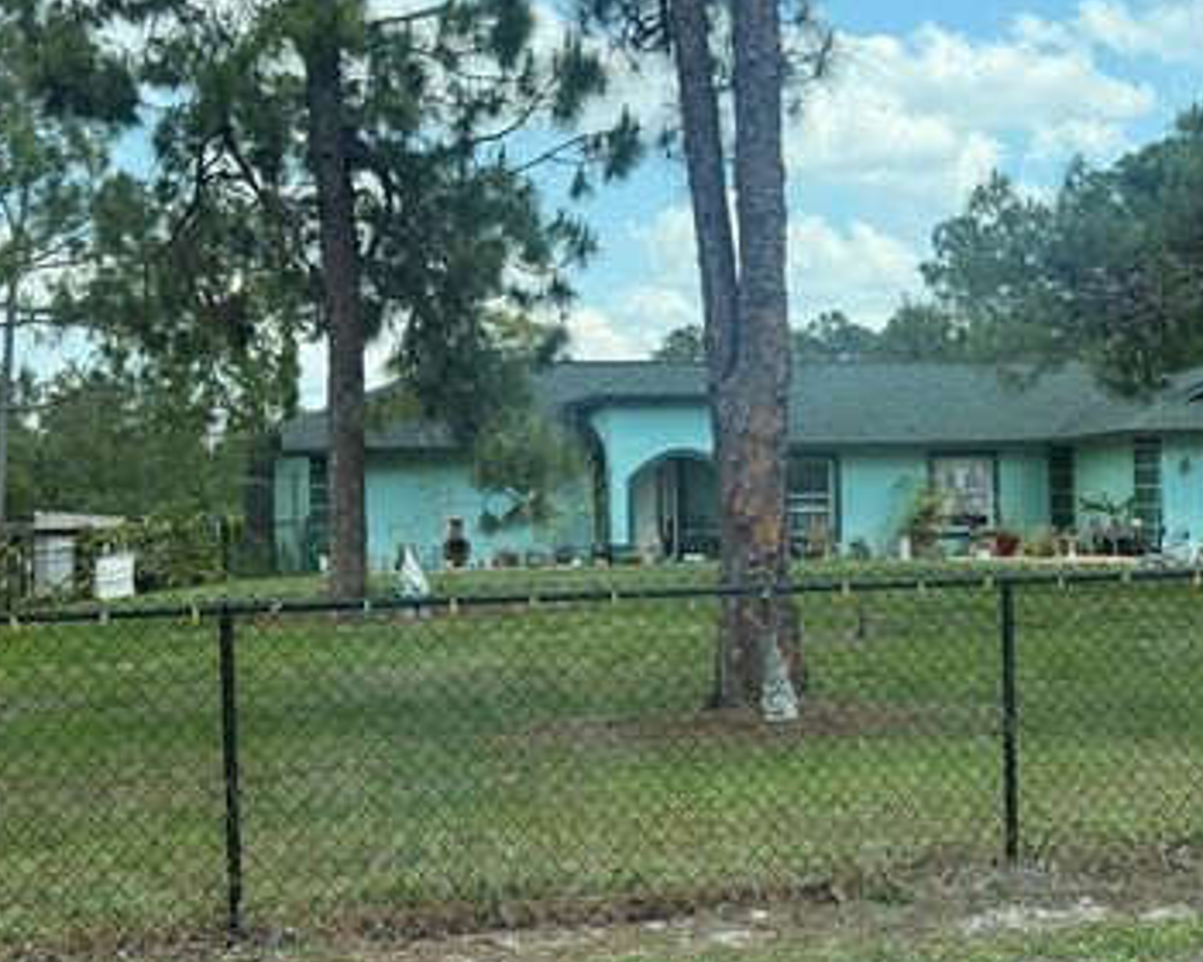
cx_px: 839
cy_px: 500
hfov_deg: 28.1
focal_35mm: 67
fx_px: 2385
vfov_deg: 22.8
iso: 80
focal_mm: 6.76
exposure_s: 1/2088
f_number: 1.78
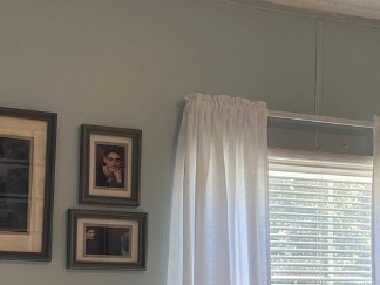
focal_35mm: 79
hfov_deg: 23.8
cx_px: 368
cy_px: 276
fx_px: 867
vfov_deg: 18.3
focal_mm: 5.1
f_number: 1.6
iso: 50
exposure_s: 1/120
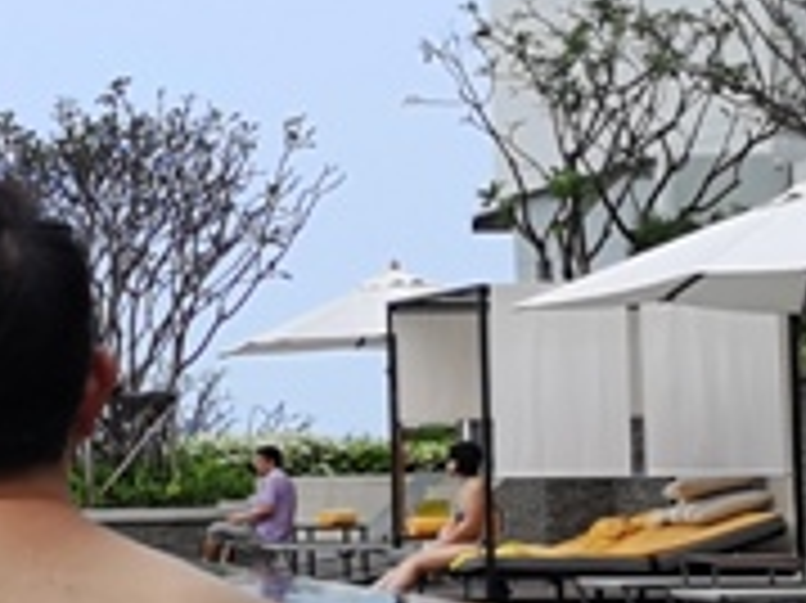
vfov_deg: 12.2
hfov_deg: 14.5
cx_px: -590
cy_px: 351
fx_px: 2815
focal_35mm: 121
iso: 50
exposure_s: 1/1242
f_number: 1.8
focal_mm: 3.95
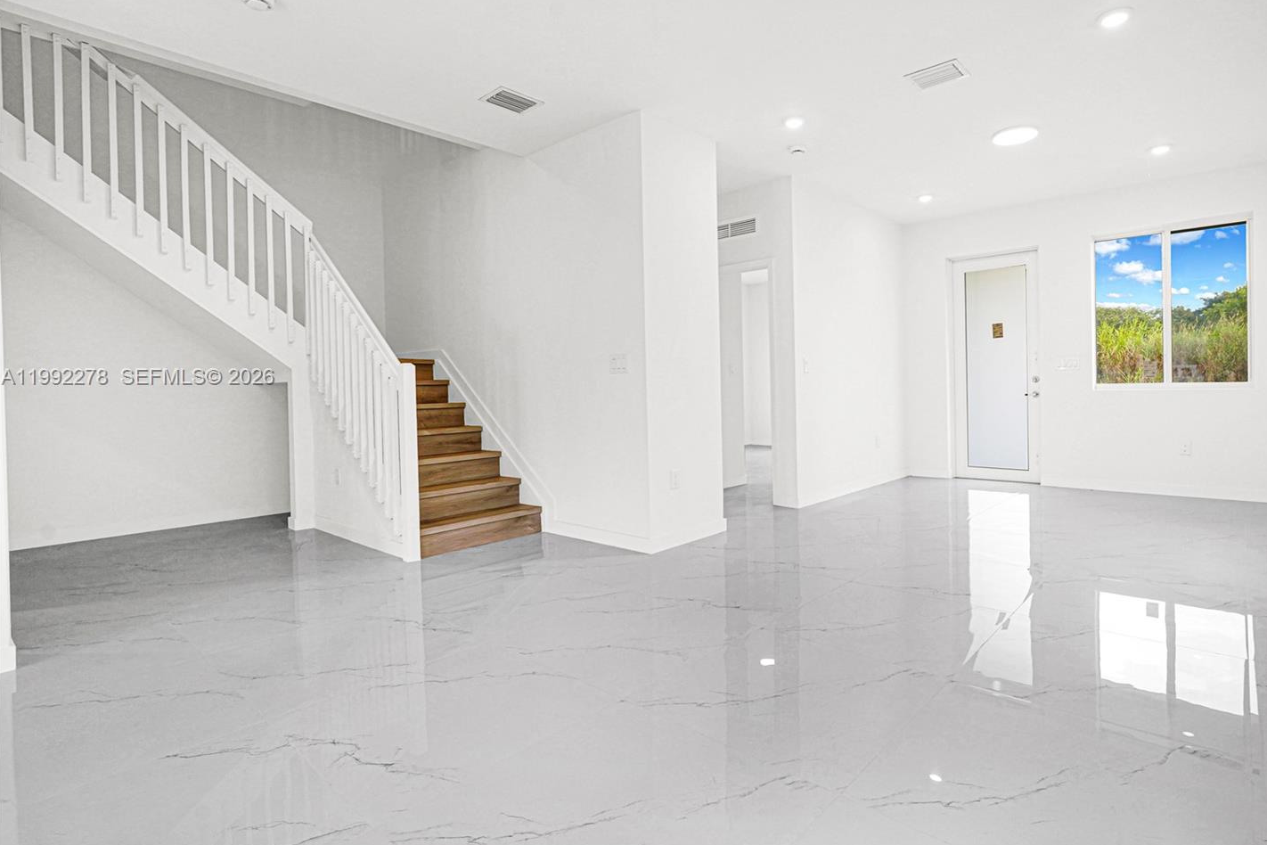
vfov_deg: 67.2
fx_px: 633
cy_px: 378
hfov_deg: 89.6
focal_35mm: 18
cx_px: 709
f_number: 8
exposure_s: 1/30
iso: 800
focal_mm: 16
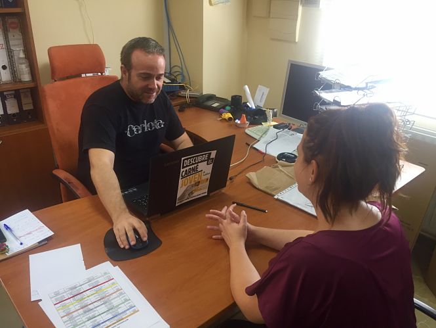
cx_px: 218
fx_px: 365
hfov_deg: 61.7
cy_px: 164
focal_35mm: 29
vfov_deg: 48.2
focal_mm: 4.15
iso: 50
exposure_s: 1/33
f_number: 2.2
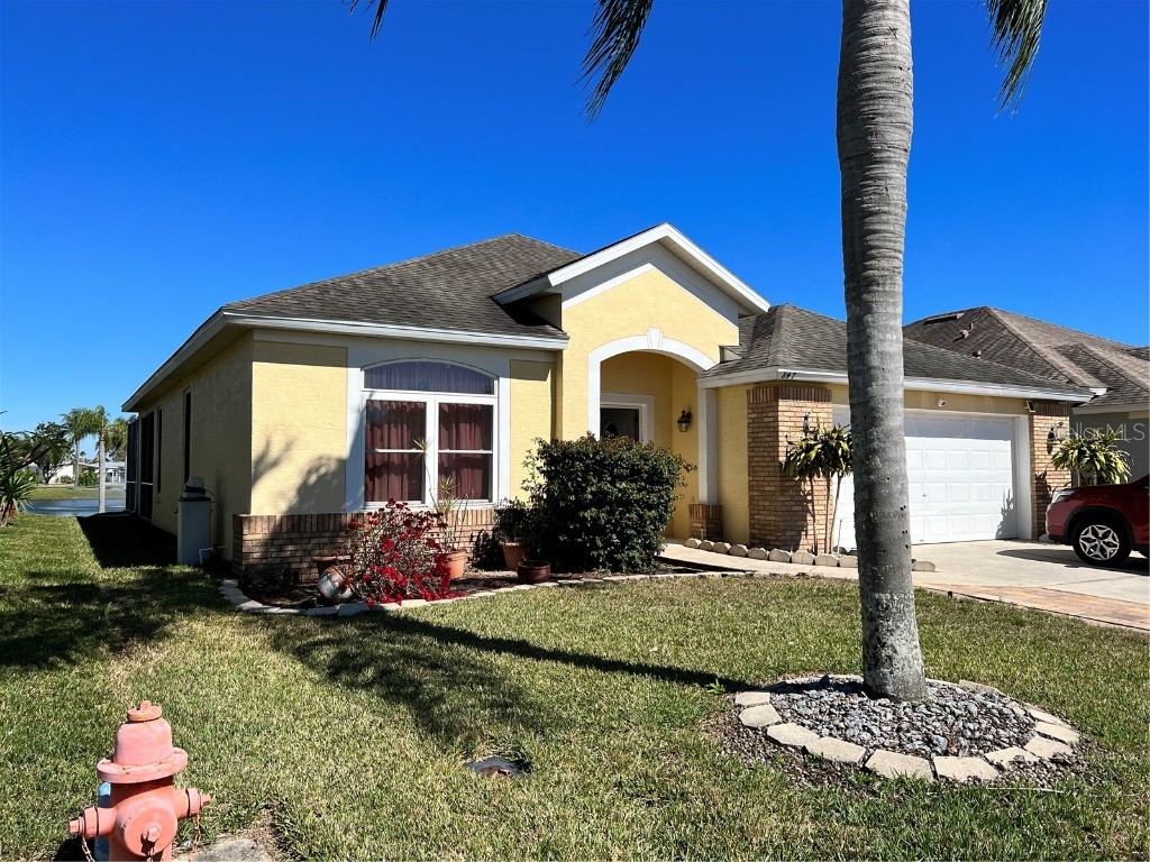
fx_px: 864
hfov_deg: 67.3
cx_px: 575
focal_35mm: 26
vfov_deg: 53.1
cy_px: 431
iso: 50
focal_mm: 5.7
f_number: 1.5
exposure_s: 1/5587
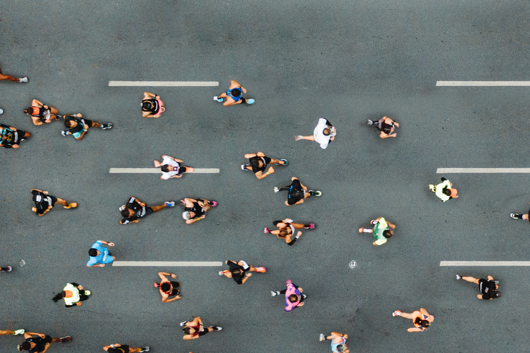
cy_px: 260
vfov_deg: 25.2
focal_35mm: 53
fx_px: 780
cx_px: 355
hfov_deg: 37.1
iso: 1600
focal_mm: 10.26
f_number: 2.8
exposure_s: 1/160
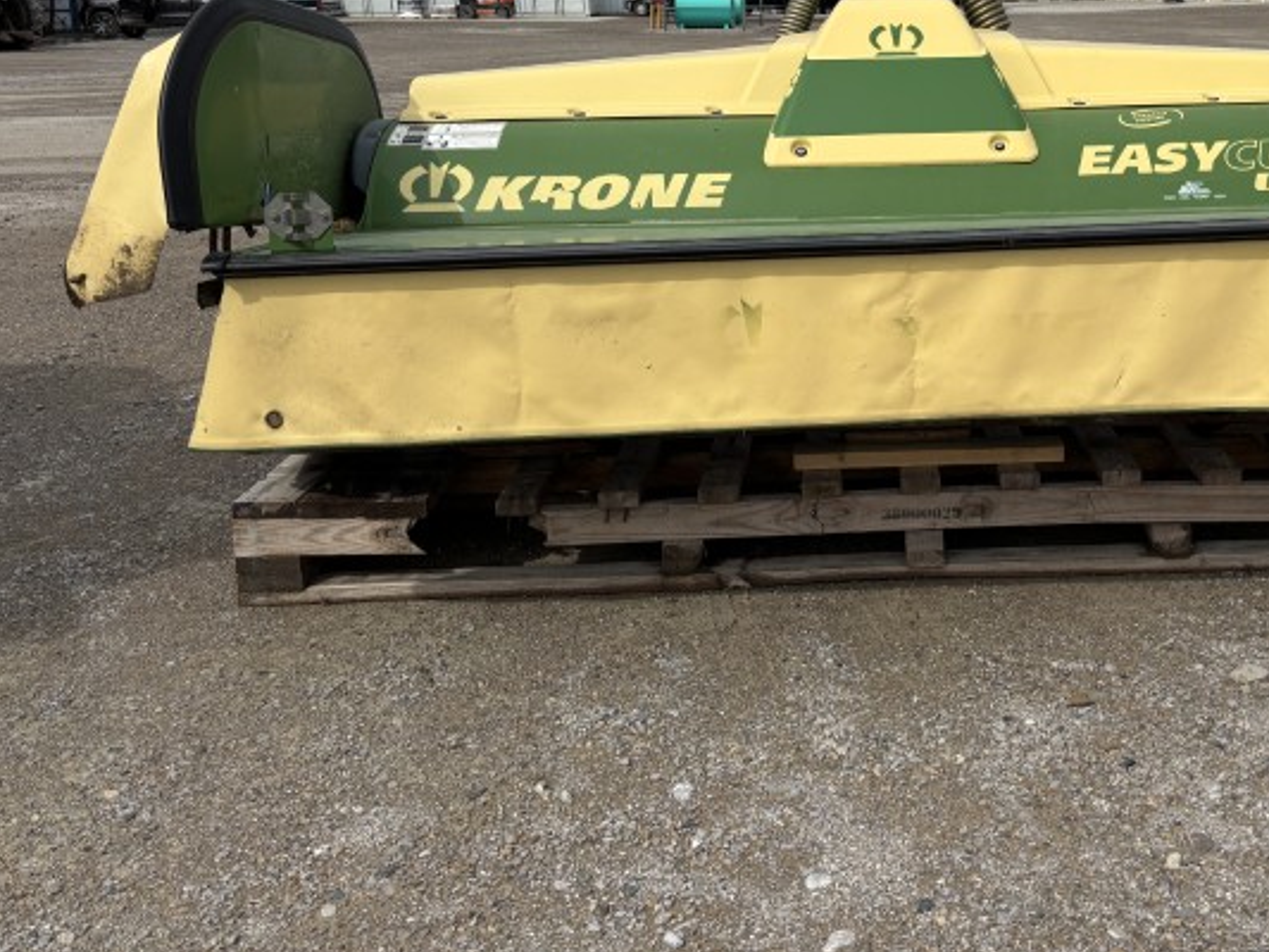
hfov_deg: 46.6
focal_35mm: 39
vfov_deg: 36.1
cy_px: 252
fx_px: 1430
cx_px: 905
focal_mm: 5.96
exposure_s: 1/5076
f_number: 1.6
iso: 50
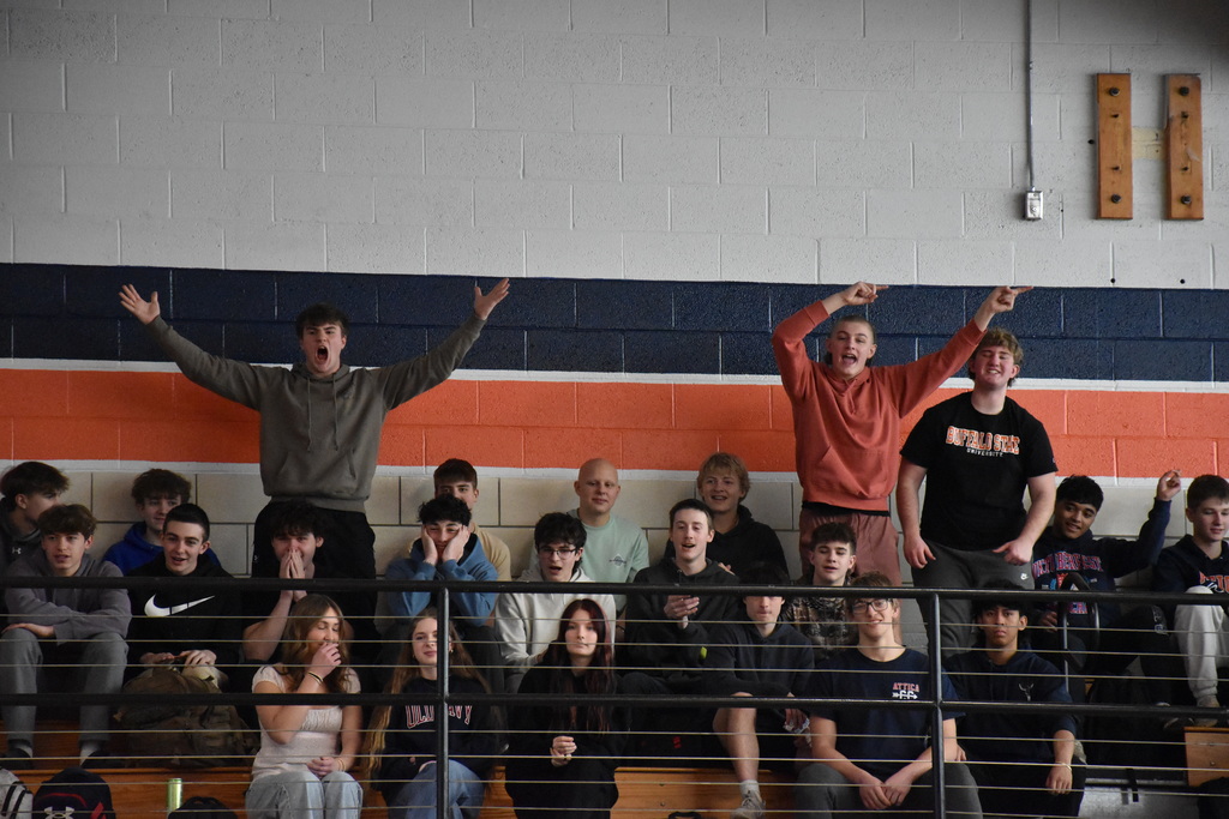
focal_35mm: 174
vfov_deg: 7.9
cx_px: 614
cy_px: 410
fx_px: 5941
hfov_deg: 11.8
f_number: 5.6
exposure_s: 1/640
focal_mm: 116
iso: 6400
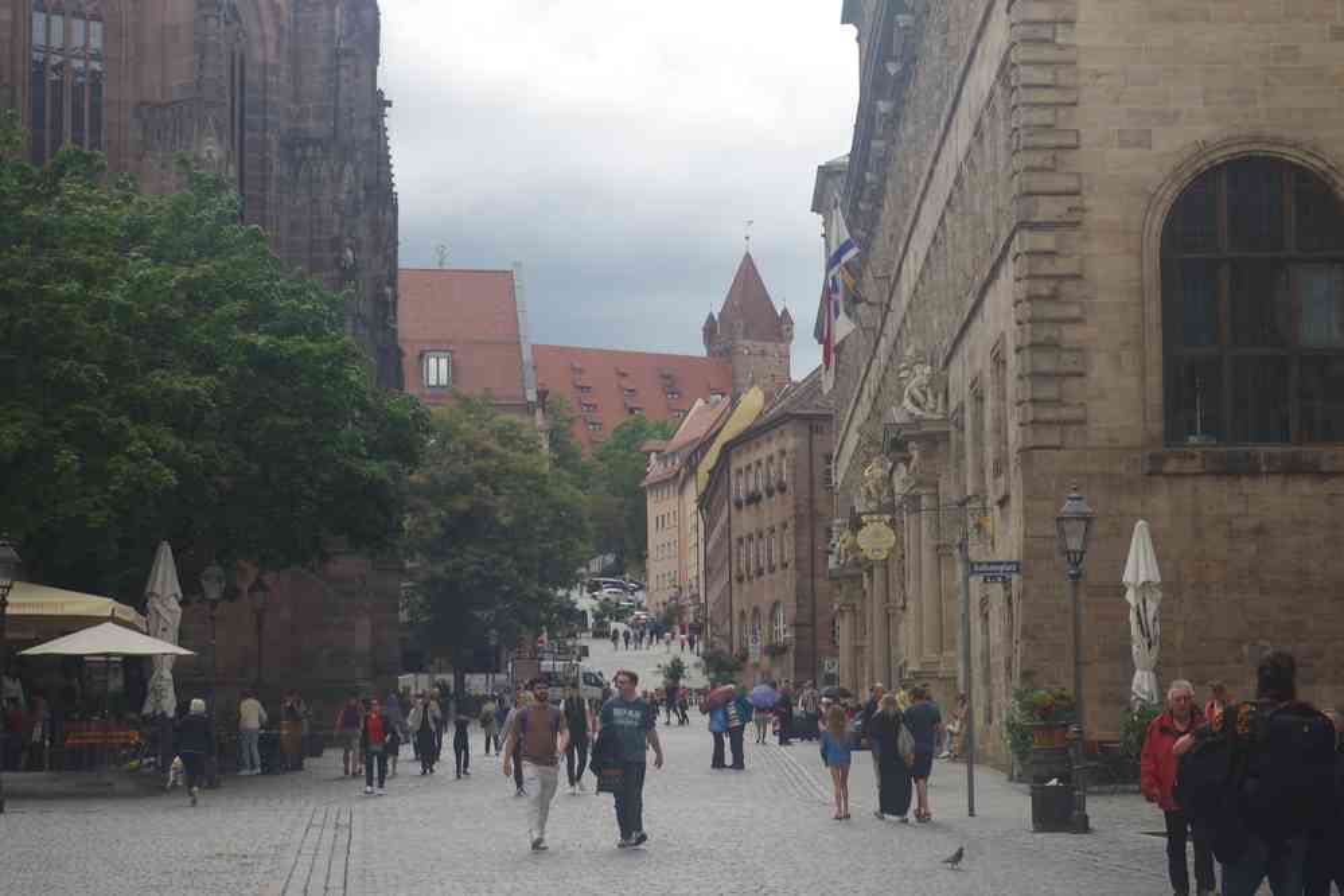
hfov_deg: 24.6
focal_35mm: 82
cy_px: 448
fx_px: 3080
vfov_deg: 16.6
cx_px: 672
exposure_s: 1/100
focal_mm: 55
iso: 400
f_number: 9
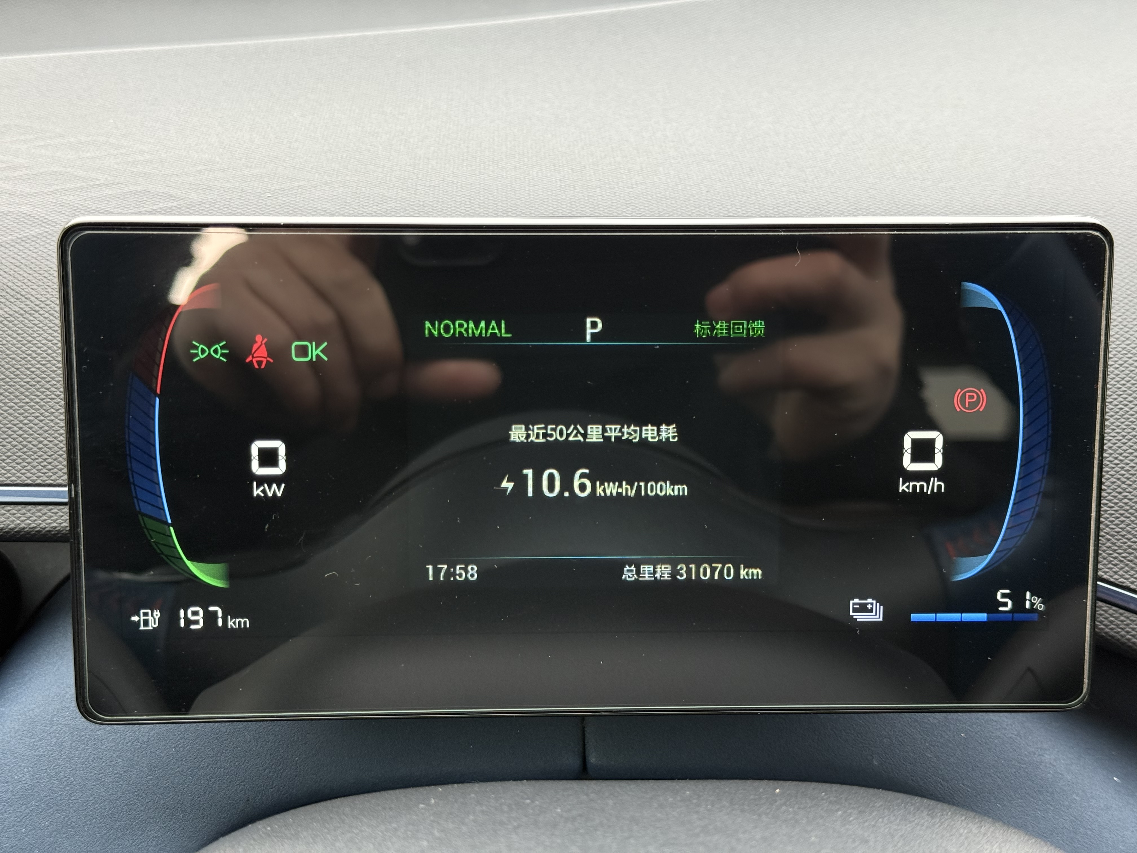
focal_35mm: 48
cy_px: 426
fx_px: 1577
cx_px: 568
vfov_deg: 30.3
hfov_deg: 39.7
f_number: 1.78
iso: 200
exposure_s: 1/71
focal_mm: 6.76
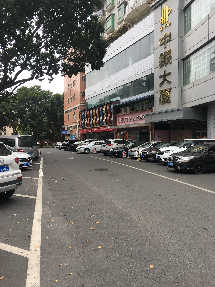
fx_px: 240
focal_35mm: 29
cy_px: 144
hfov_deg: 48.2
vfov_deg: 61.7
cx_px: 108
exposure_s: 1/219
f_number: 2.2
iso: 25
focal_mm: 4.15
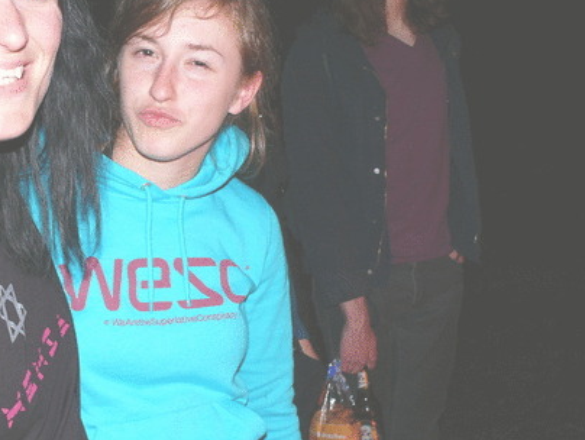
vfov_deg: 27.8
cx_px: 200
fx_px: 880
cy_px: 316
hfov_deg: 36.4
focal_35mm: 52
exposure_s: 1/30
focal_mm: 7.4
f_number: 2.8
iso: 100
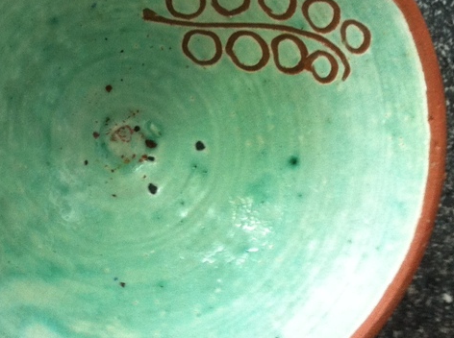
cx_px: 106
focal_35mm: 76
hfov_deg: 25.4
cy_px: 114
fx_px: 995
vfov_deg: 19.3
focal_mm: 3.85
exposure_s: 1/15
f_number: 2.8
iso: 160
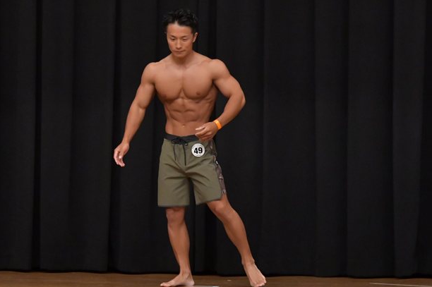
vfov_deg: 4.5
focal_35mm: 304
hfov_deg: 6.8
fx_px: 3645
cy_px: 147
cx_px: 215
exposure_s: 1/400
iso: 6400
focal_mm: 160
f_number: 5.6
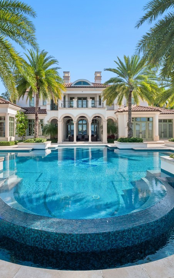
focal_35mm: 21
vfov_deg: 82.3
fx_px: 159
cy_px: 133
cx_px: 86
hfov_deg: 57.2
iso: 200
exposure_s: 1/200
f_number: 7.1
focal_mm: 7
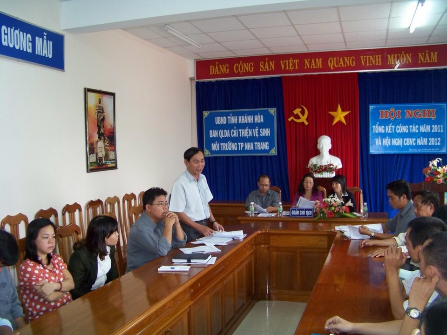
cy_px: 168
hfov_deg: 51.4
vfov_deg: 39.7
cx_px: 224
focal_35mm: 36
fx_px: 465
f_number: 2.8
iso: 200
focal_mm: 5.85
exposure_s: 1/30
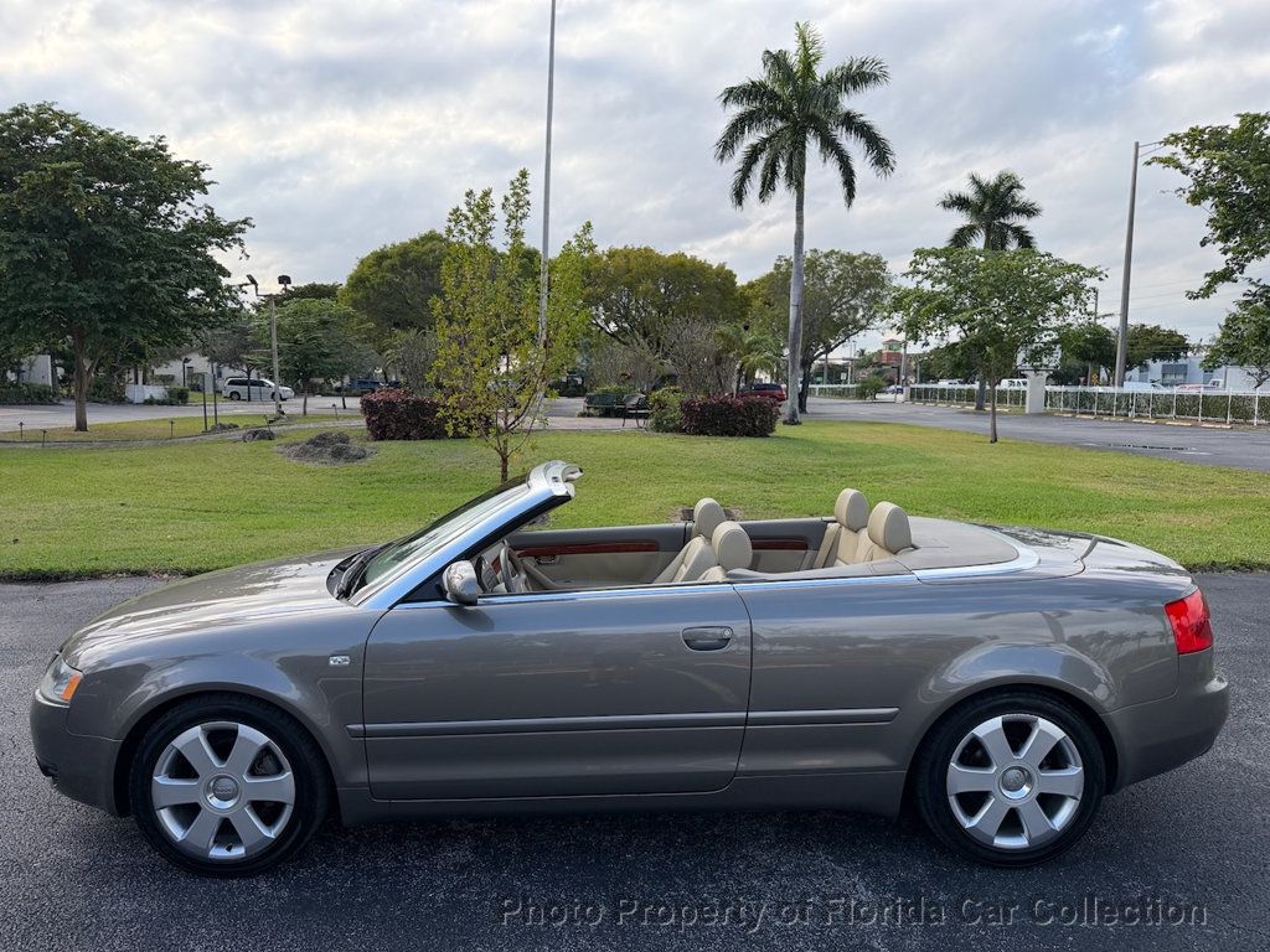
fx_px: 881
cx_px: 635
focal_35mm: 24
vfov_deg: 56.8
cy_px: 476
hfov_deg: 71.6
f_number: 1.78
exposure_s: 1/2299
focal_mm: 6.76
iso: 100
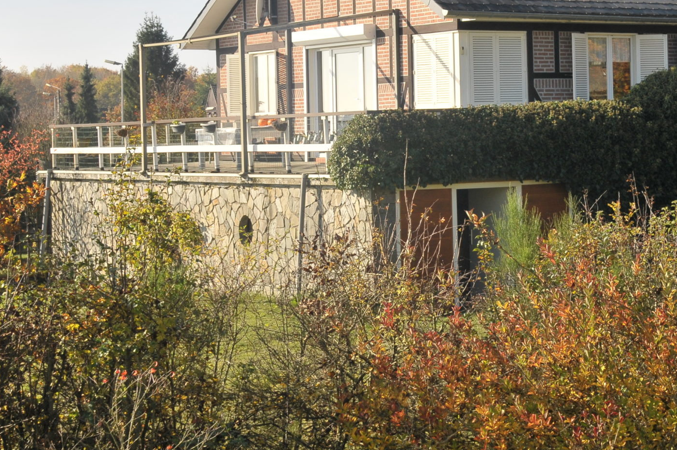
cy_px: 98
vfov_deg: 15.4
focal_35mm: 88
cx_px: 557
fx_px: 1653
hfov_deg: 22.8
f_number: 9
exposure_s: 1/320
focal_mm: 32
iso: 200
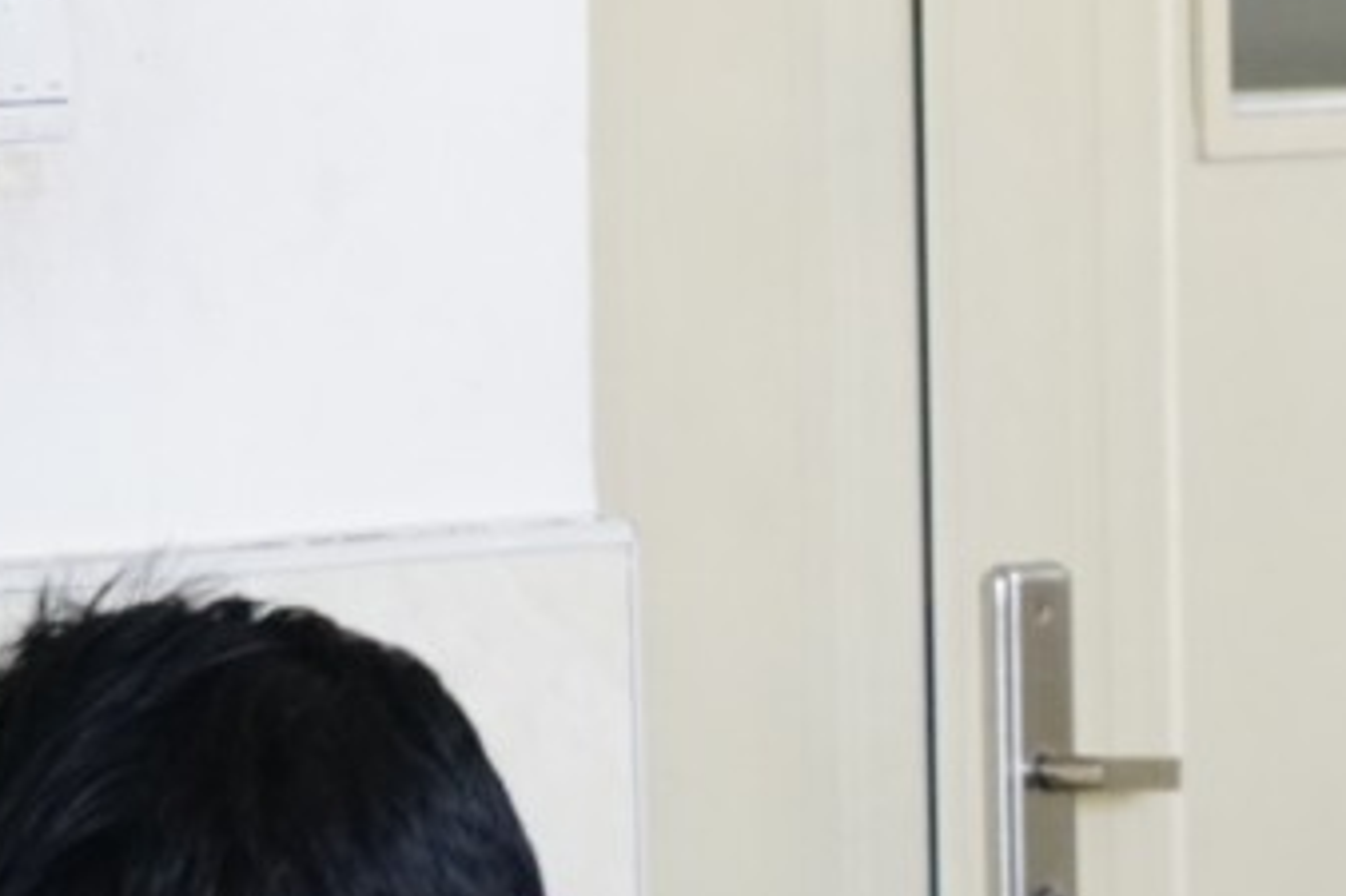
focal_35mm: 445
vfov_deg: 3.1
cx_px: 3062
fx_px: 16629
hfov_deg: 4.5
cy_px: 1137
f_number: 5.6
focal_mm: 94
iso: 2000
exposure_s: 1/100
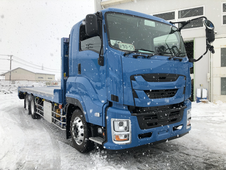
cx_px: 113
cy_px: 85
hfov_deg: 63.4
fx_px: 183
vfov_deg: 49.7
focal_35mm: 28
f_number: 1.8
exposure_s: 1/226
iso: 20
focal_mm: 4
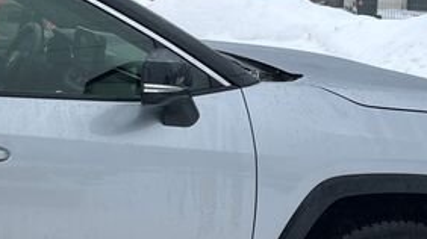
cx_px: -114
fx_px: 1165
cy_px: 106
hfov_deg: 19.3
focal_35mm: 103
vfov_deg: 11.7
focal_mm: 5.1
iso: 50
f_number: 1.6
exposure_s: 1/1151
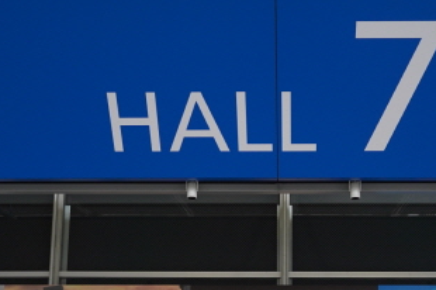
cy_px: 334
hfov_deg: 30.8
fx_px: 786
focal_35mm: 65
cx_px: 286
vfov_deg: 19.8
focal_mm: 28
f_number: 4
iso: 400
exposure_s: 1/160
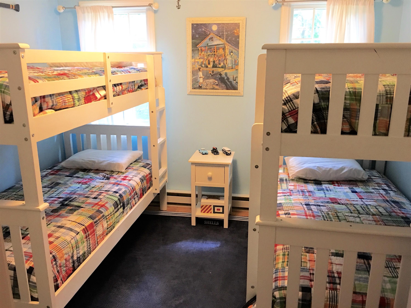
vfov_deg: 48.2
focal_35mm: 29
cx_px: 206
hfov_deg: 61.7
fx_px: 344
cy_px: 154
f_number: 2.2
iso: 80
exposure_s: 1/15
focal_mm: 4.15
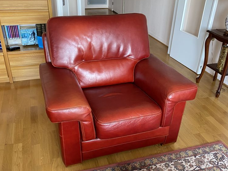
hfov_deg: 52.6
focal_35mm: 35
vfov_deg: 40.5
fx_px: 230
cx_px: 114
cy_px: 101
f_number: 1.8
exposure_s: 1/60
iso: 200
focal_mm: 4.25
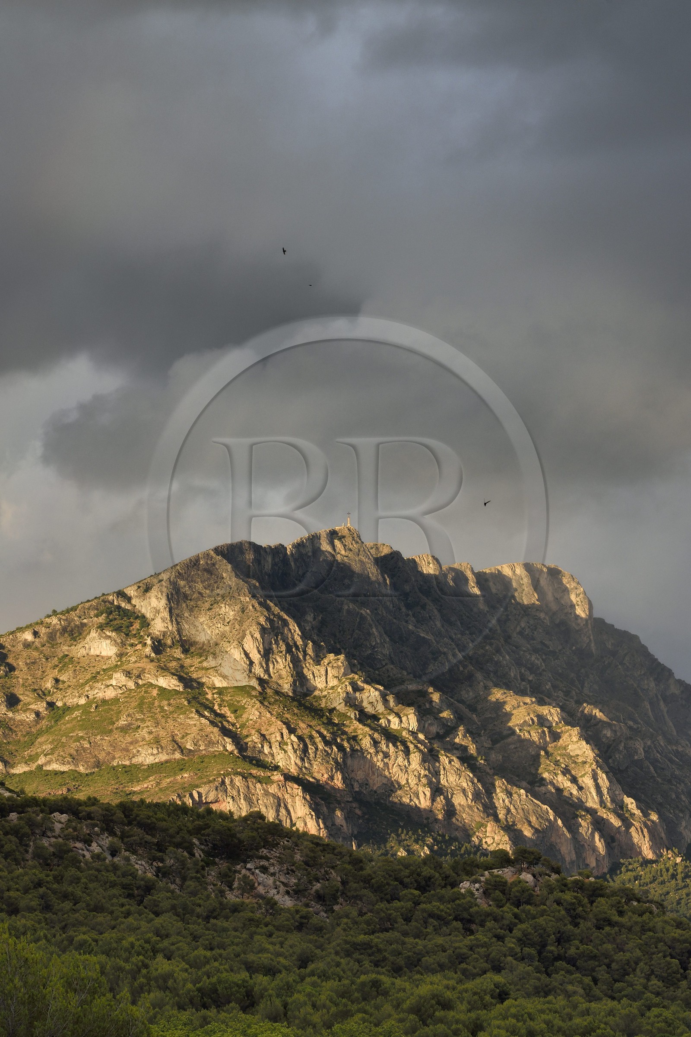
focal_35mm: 180
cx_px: 346
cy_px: 518
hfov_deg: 7.6
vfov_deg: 11.4
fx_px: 5187
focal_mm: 180
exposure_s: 1/250
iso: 400
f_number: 10
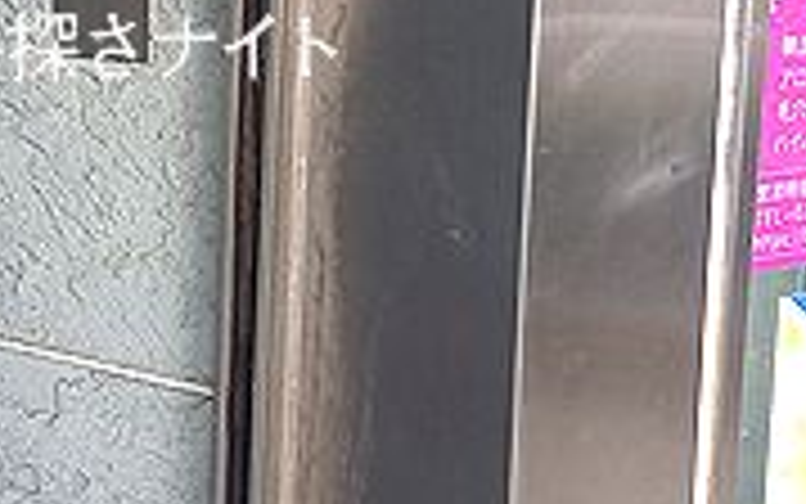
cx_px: -5
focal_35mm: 74
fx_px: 1626
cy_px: 61
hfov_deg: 26.3
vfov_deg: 17.4
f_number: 1.8
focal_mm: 4.65
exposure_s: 1/100
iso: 80
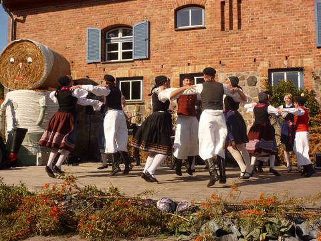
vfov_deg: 40.7
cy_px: 120
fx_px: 325
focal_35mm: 35
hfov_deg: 52.6
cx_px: 160
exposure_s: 1/500
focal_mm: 5.7
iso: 80
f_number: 5
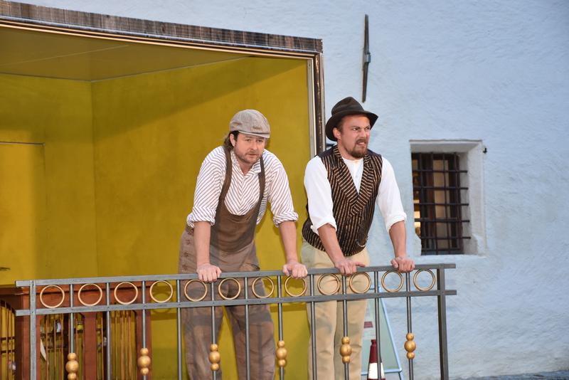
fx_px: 1470
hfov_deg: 21.9
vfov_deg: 14.7
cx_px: 284
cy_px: 190
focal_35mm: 93
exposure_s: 1/60
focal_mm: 62
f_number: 5
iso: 560
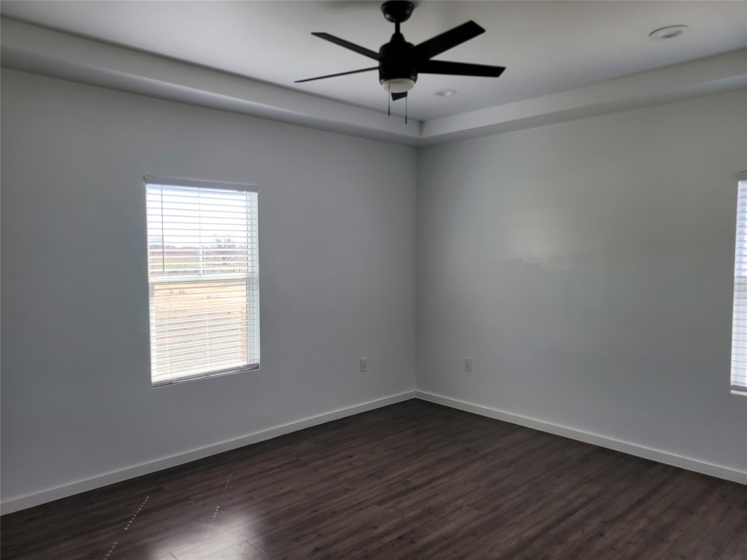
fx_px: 561
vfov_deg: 53.1
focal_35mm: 26
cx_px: 374
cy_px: 280
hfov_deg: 67.3
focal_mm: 5.4
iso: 40
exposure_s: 1/159
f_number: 1.8
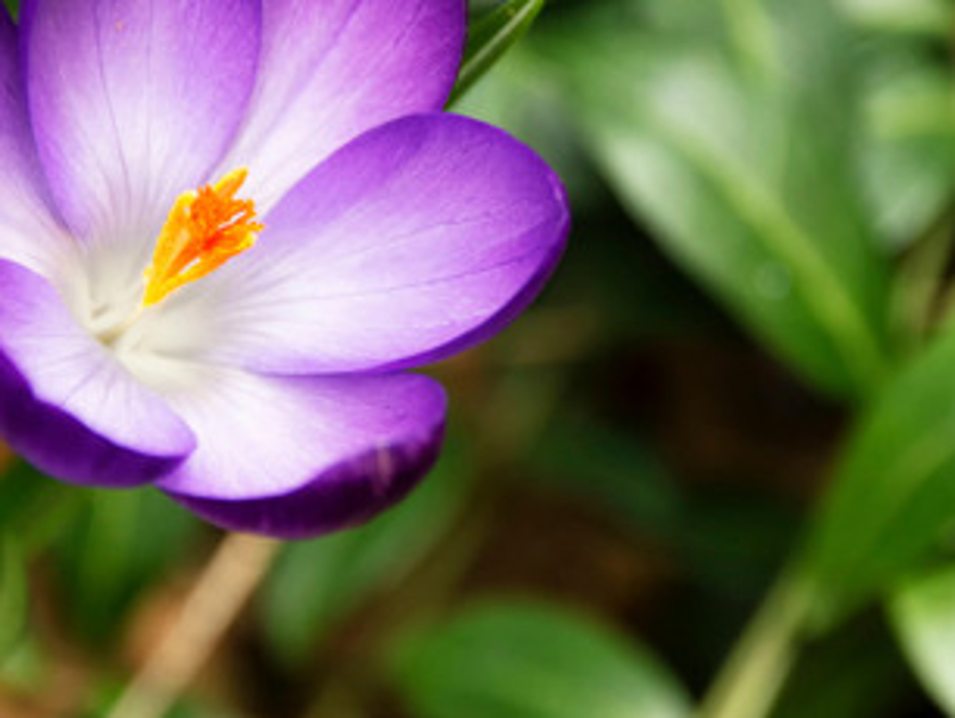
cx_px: 459
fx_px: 11064
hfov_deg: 4.9
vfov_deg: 3.7
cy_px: 253
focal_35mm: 401
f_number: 6
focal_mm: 185
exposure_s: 1/200
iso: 720
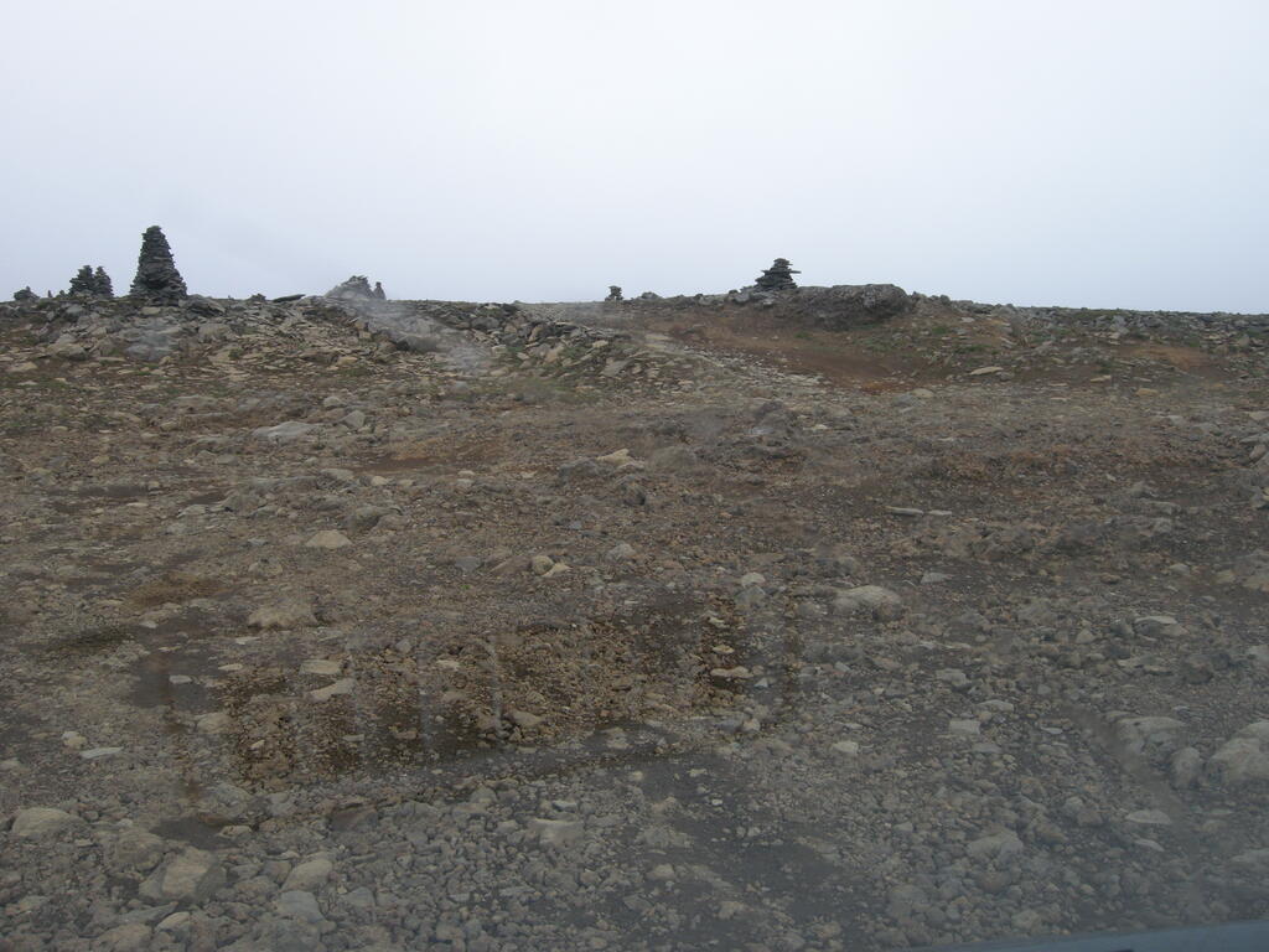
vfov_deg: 40.7
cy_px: 476
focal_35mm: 35
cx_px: 634
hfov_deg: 52.6
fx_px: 1283
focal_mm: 7.5
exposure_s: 1/240
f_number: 4.8
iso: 100
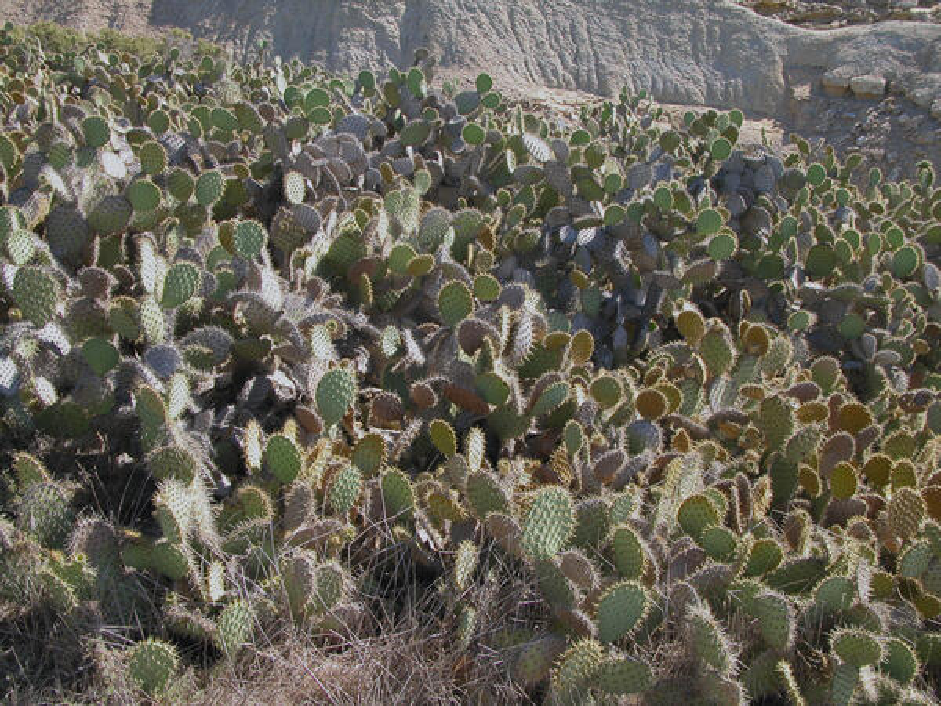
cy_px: 353
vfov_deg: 41.8
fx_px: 924
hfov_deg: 54.0
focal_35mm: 34
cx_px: 470
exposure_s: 1/195
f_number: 4.5
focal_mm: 8.9
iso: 100
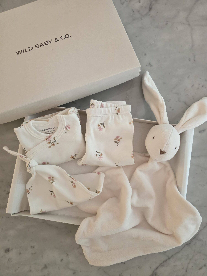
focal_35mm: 23
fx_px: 183
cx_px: 104
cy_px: 138
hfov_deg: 58.9
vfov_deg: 73.9
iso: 640
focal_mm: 6.3
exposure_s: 1/100
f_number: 1.7
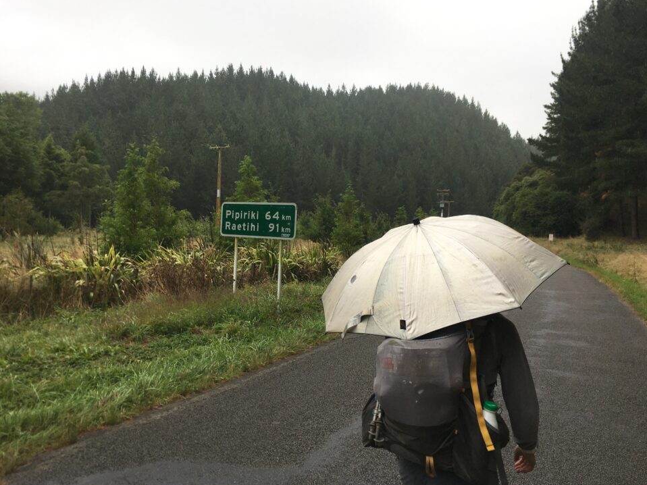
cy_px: 235
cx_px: 313
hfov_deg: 58.4
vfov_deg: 45.4
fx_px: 579
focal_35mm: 31
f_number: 2.2
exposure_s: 1/359
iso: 25
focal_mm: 4.15
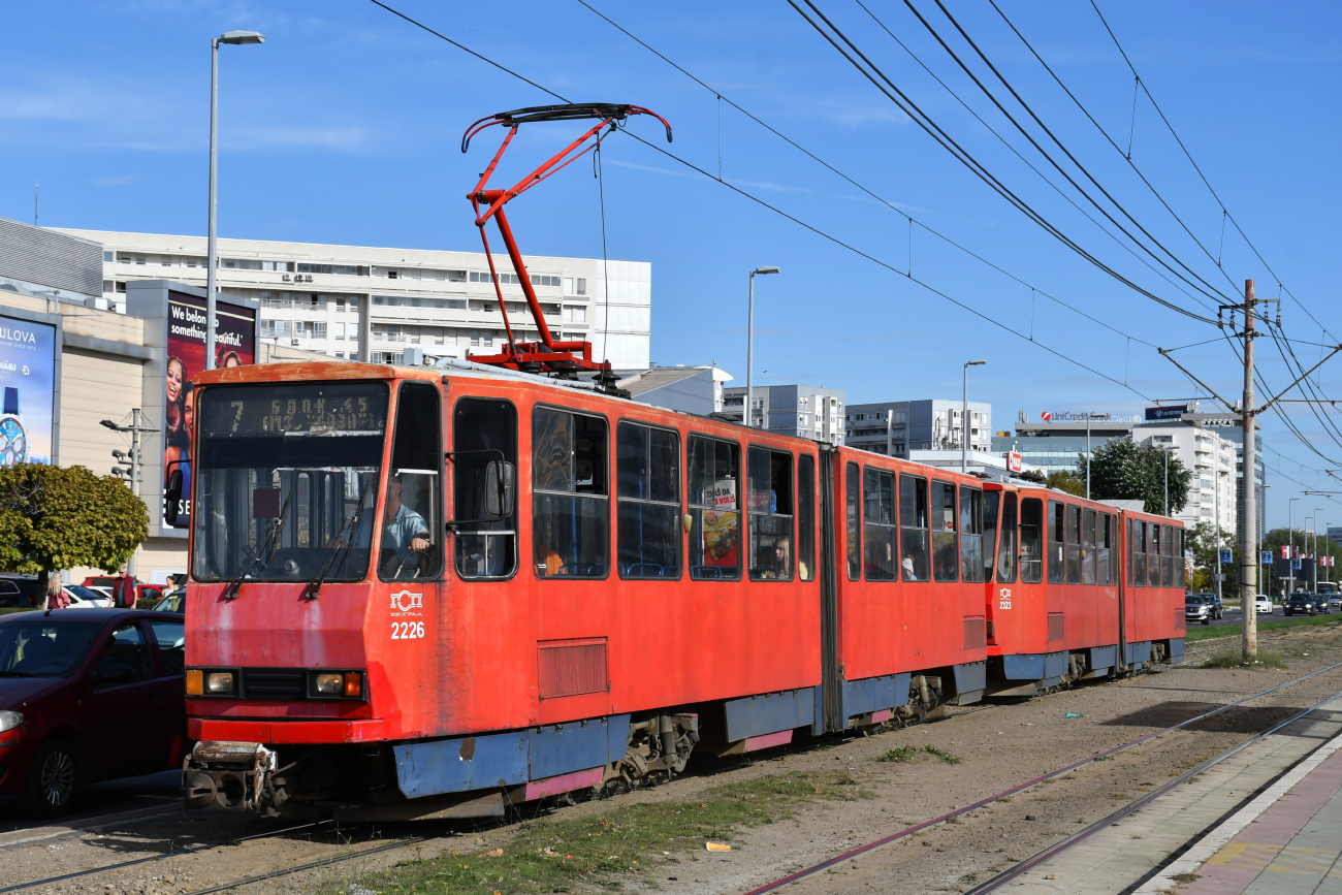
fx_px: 2125
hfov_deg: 35.0
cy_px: 448
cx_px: 671
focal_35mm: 57
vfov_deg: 23.8
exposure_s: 1/833
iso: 200
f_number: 8
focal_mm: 38
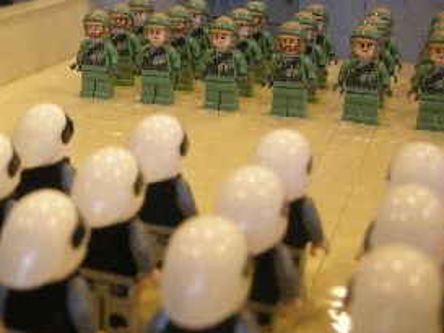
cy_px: 84
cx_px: 55
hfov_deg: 28.4
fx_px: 847
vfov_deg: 22.1
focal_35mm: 66
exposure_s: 1/30.6
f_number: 2.7
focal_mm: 7.5
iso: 400
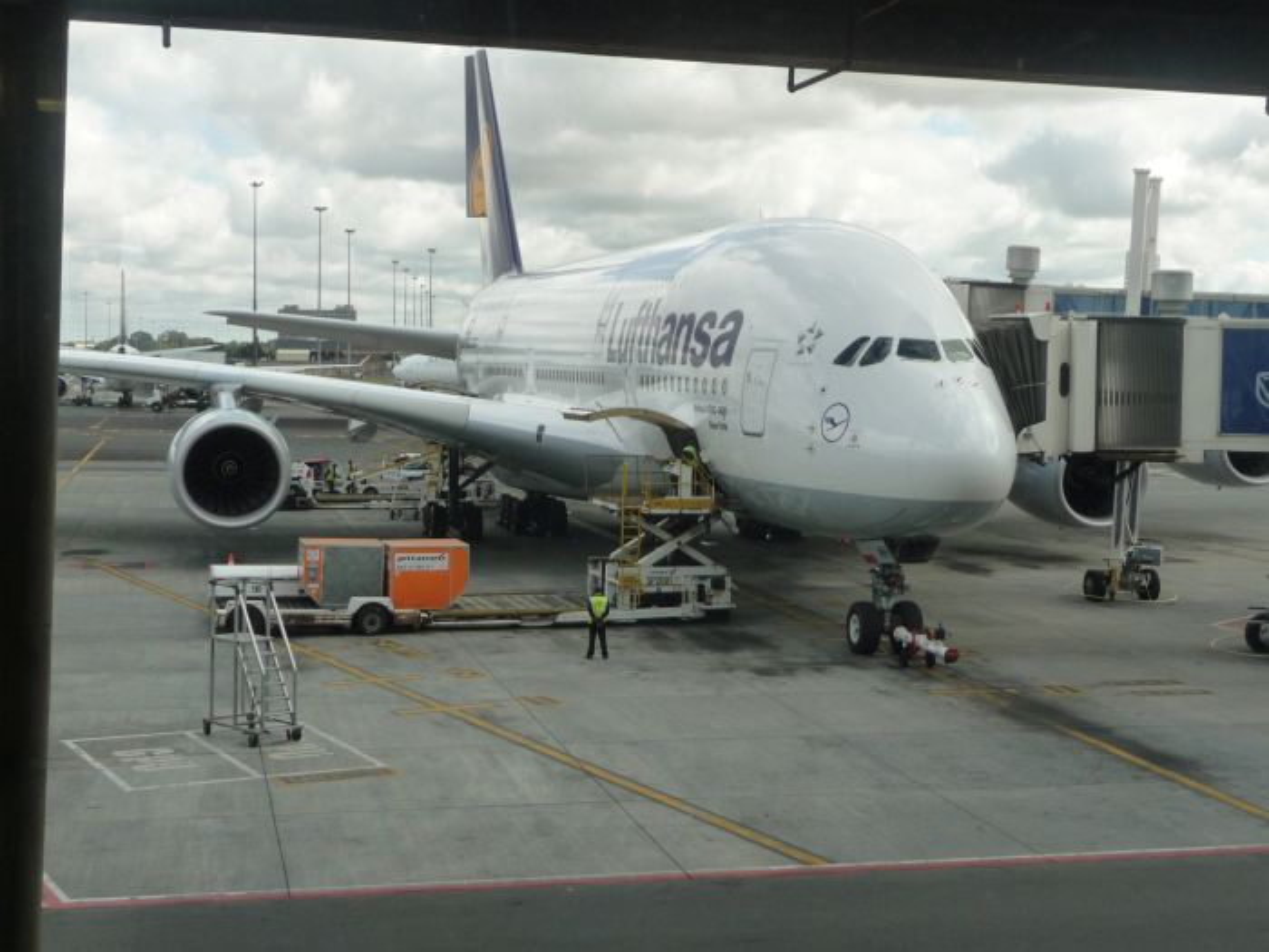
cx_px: 634
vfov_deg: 29.1
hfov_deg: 38.2
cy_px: 476
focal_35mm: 50
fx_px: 1833
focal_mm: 8.5
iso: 160
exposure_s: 1/250
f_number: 4.2
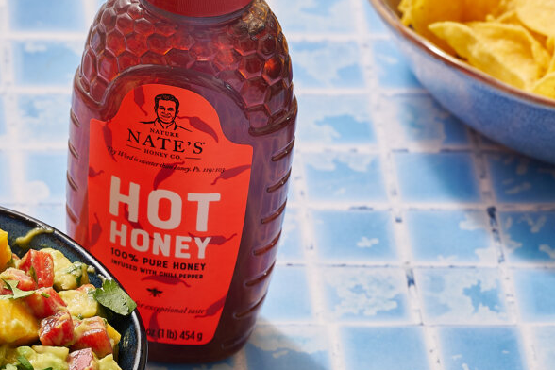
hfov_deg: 7.0
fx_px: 4517
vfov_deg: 4.7
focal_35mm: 293
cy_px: 301
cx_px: -95
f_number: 8
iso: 100
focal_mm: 105
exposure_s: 1/160
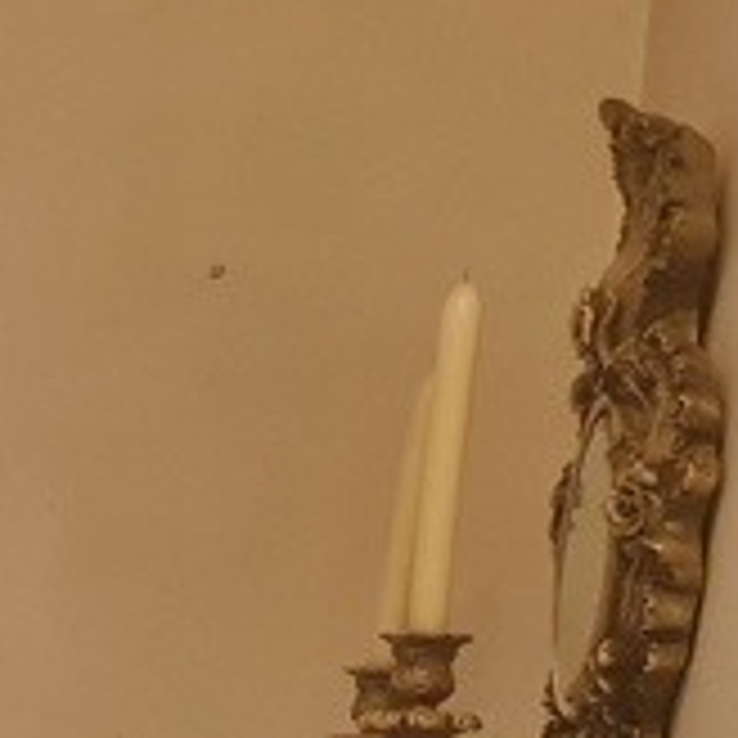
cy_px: 1004
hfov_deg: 12.6
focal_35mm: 108
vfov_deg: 15.2
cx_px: -1040
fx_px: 2605
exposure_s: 1/50
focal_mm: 7
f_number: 1.8
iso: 500
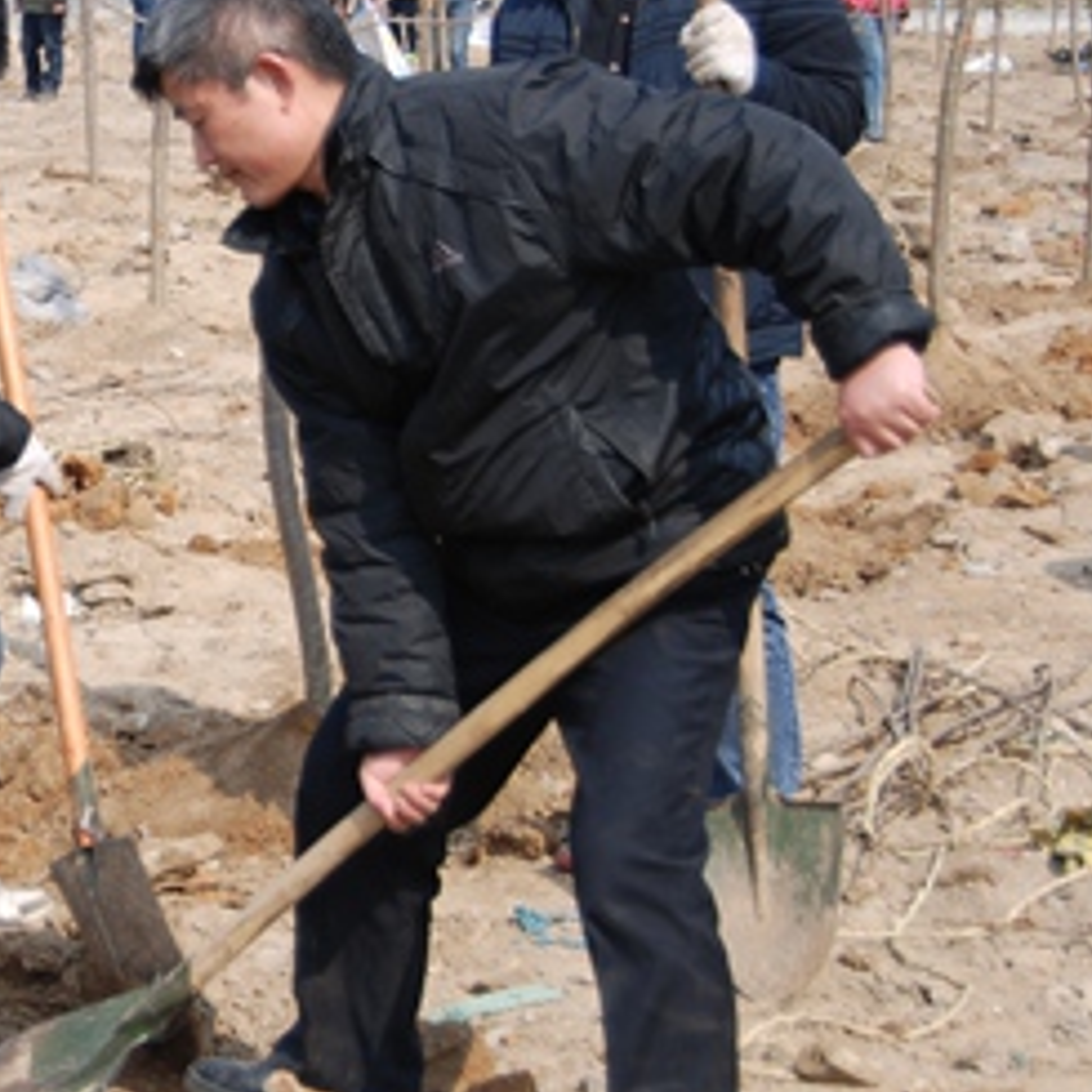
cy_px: 450
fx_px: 3569
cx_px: -187
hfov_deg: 16.7
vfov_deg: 17.4
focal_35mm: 100
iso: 100
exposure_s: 1/400
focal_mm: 32
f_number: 4.5
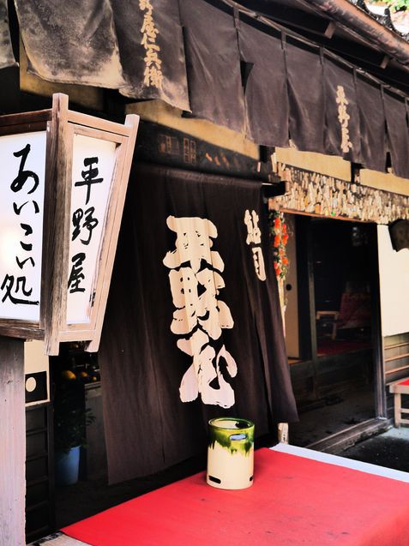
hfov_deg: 30.8
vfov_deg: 40.4
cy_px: 264
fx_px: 741
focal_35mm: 47
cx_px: 191
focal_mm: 22
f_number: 4.6
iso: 160
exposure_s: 1/60
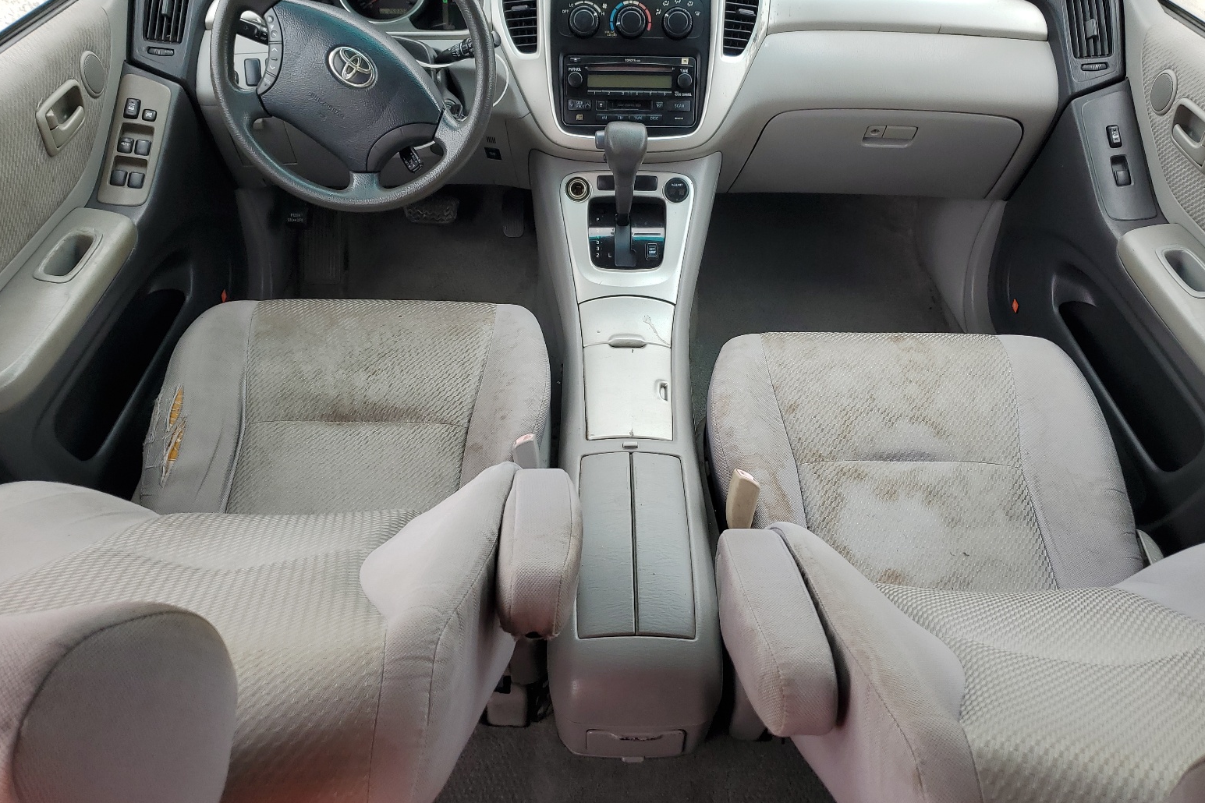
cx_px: 608
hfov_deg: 65.5
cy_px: 366
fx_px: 937
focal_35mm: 28
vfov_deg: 46.4
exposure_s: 1/370
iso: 50
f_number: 1.5
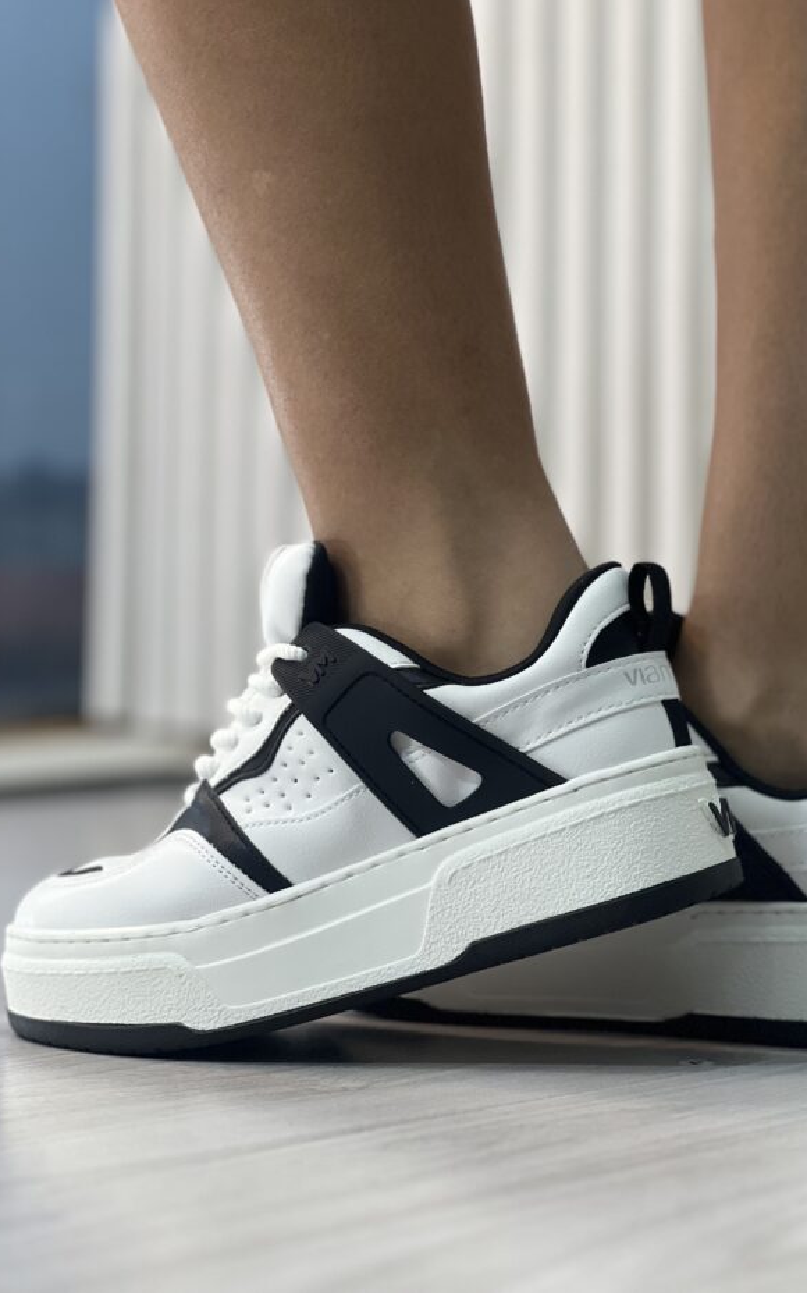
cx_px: 473
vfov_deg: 25.2
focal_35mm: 82
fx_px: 2888
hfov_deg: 15.9
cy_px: 646
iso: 200
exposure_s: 1/120
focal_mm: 9
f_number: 2.8
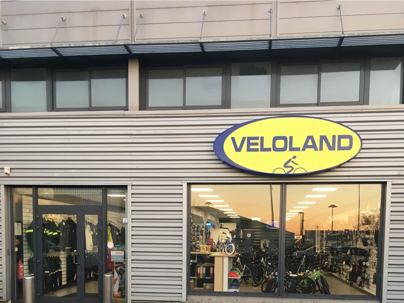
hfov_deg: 61.7
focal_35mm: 29
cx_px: 202
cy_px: 152
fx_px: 338
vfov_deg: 48.2
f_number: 2.2
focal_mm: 4.15
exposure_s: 1/33
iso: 32
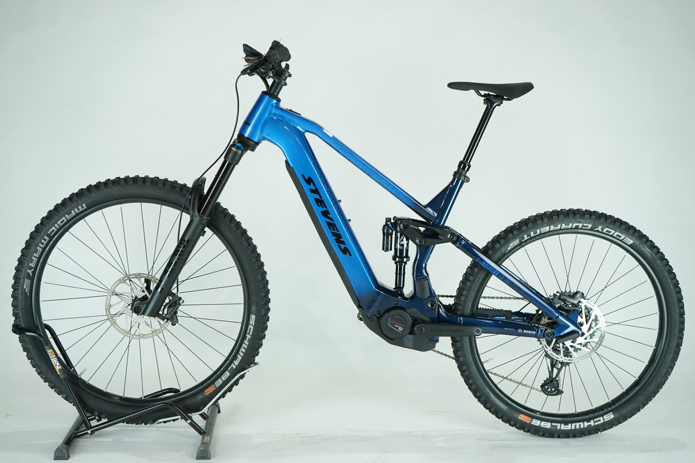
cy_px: 232
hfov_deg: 41.1
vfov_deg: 28.1
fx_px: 927
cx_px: 348
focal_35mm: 48
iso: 1600
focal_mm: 48
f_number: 5.6
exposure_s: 1/200
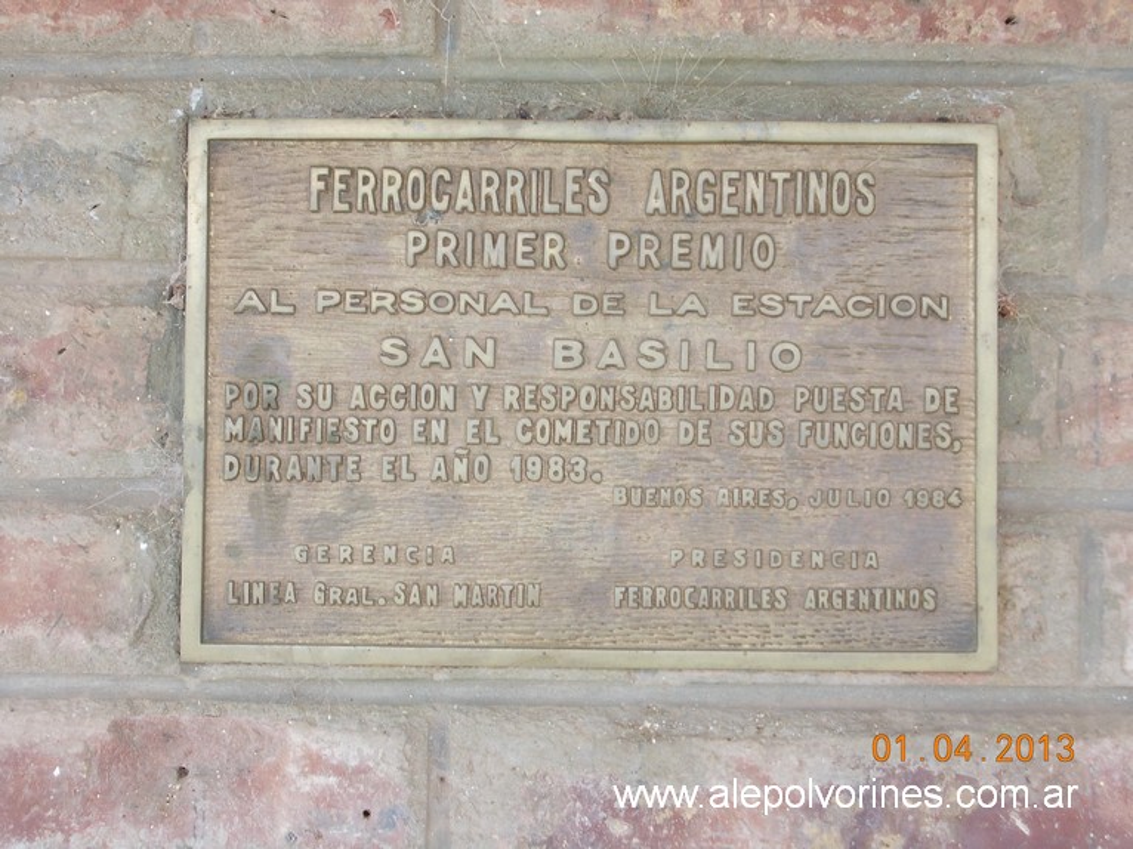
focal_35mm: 71
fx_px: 2323
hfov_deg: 27.4
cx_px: 566
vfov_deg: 20.7
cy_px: 424
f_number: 4.3
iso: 100
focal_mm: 10
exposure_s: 1/60
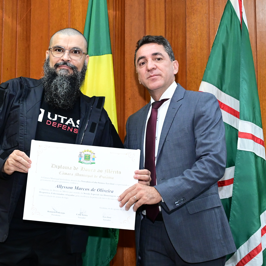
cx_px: 87
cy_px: 133
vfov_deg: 21.1
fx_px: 713
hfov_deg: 21.1
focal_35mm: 82
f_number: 4
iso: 4000
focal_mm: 43
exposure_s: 1/125
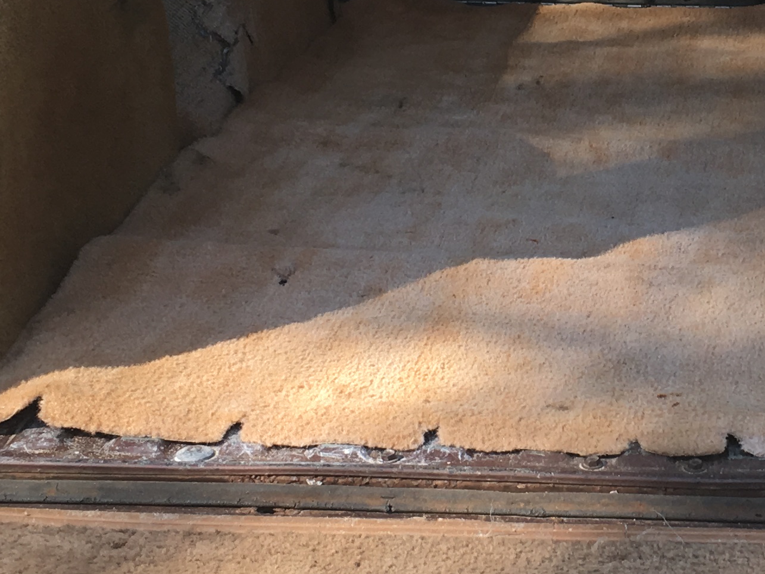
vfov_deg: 16.2
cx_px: 686
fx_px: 2011
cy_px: 149
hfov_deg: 21.1
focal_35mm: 91
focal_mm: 4.15
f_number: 2.2
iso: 25
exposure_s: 1/195
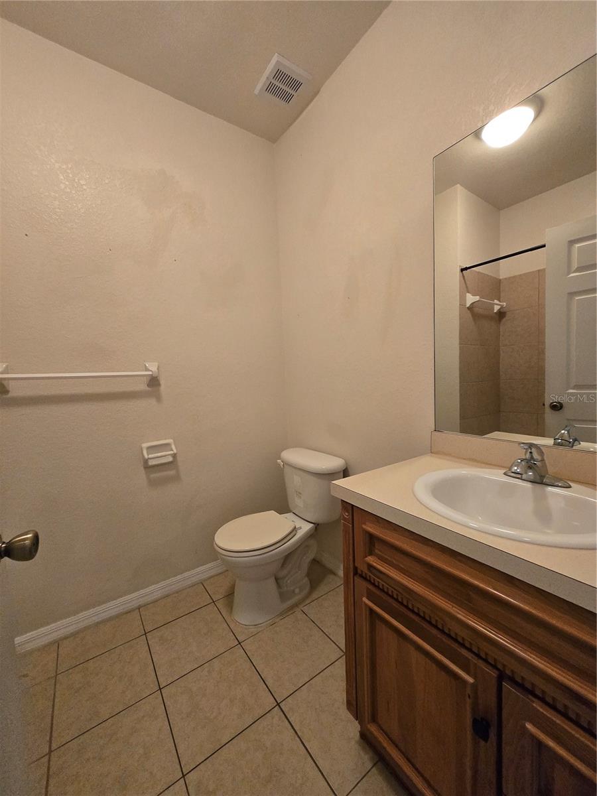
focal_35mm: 13
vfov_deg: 106.2
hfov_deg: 89.9
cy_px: 398
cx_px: 298
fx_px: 299
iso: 400
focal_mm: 1.7
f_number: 2.2
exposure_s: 1/60
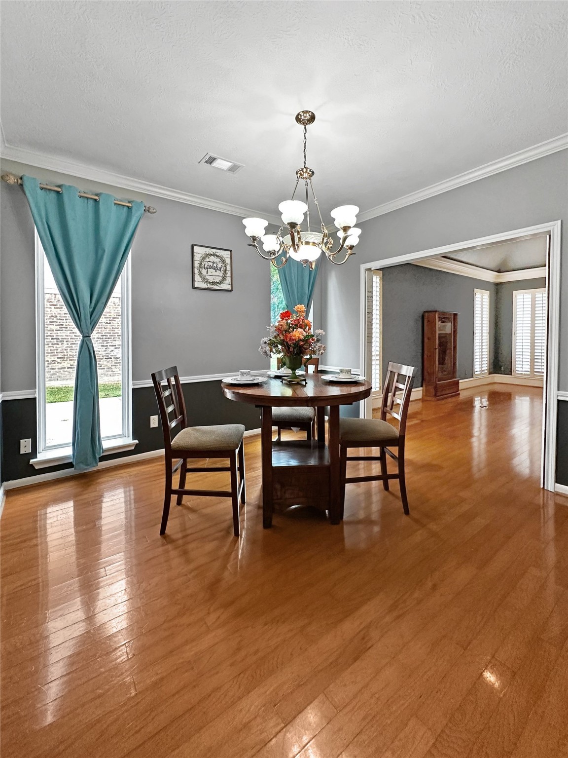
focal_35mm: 14
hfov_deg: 85.7
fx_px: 306
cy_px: 379
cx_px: 284
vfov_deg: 102.1
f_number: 2.2
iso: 250
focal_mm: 2.22
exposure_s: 1/120
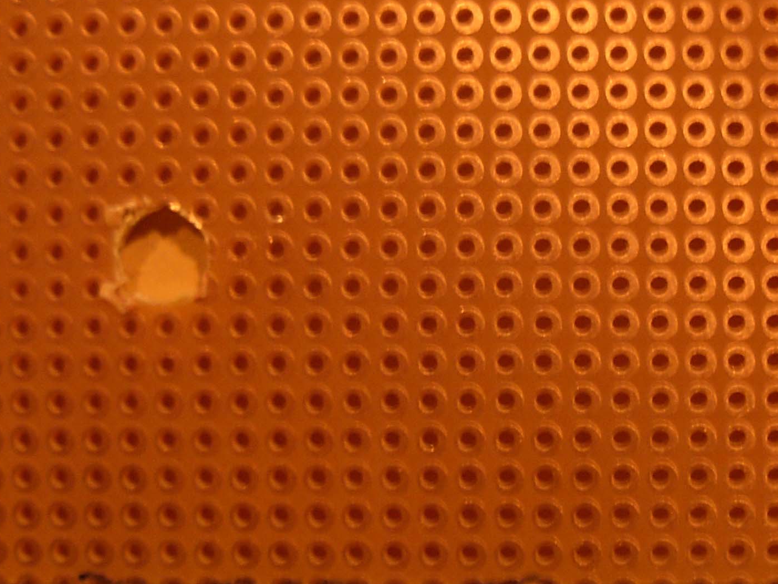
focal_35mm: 83
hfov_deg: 23.2
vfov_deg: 17.8
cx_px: 612
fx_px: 1866
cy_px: 321
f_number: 2.9
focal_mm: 6.3
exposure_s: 1/4
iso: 100
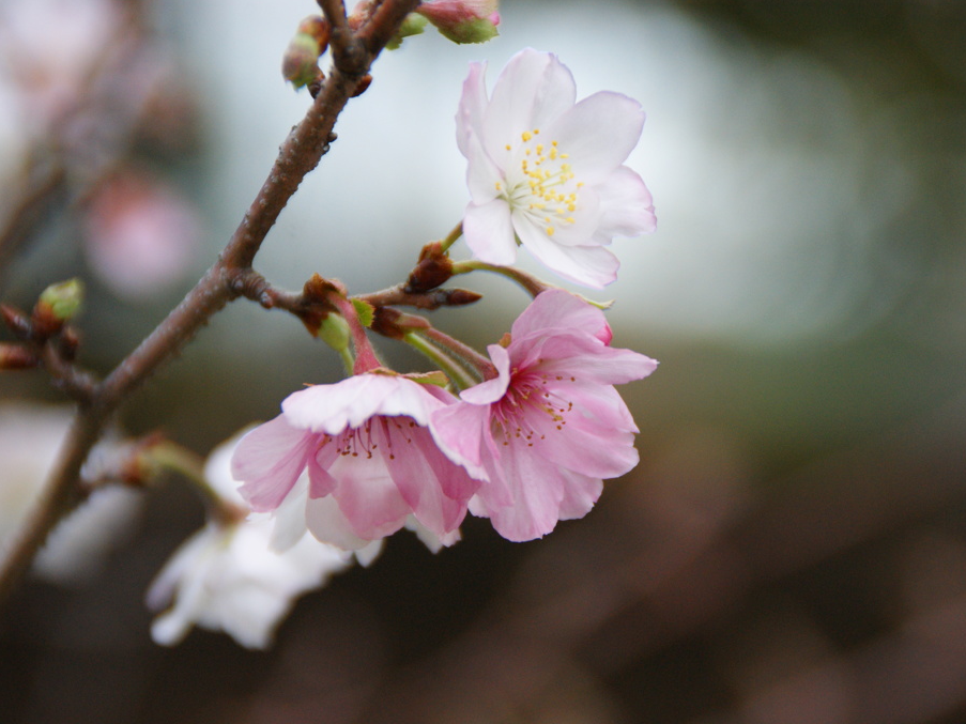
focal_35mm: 327
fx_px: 9124
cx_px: 541
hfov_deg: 6.1
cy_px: 361
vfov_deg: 4.5
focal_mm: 200
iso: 400
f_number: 6.3
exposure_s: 1/250
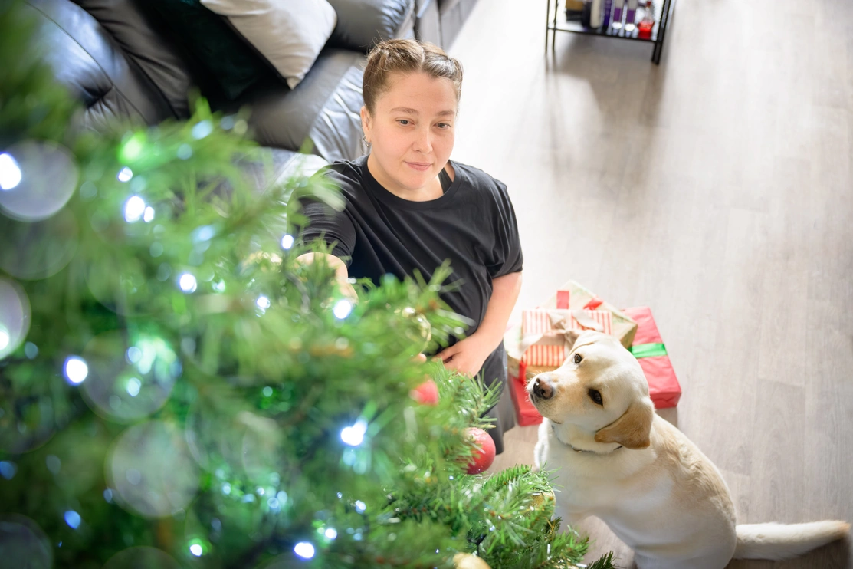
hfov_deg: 61.1
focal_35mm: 30
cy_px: 284
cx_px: 426
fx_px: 723
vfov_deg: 43.0
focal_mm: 30.5
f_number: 2.8
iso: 1000
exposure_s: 1/125
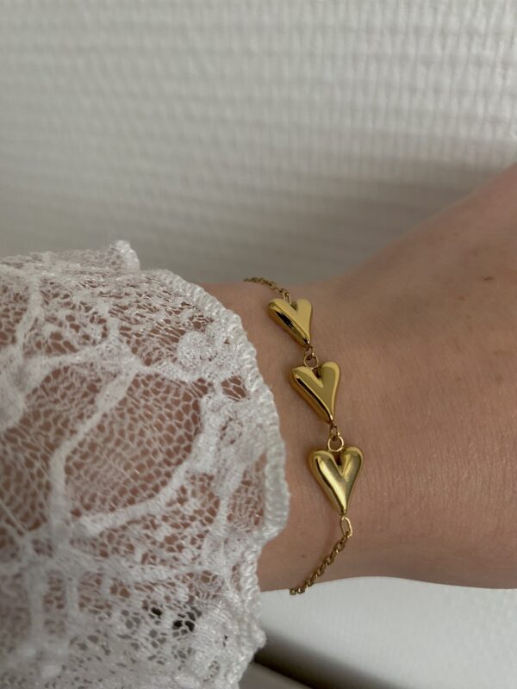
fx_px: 498
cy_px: 344
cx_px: 258
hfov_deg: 54.9
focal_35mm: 25
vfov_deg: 69.4
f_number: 1.8
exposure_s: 1/60
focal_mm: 4.25
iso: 160
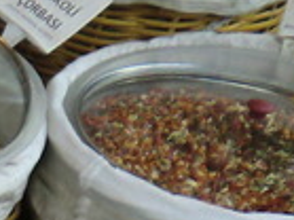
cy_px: 503
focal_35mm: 223
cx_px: -554
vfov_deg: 6.4
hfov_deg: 7.8
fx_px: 1892
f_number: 2.8
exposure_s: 1/60
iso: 100
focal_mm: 5.58
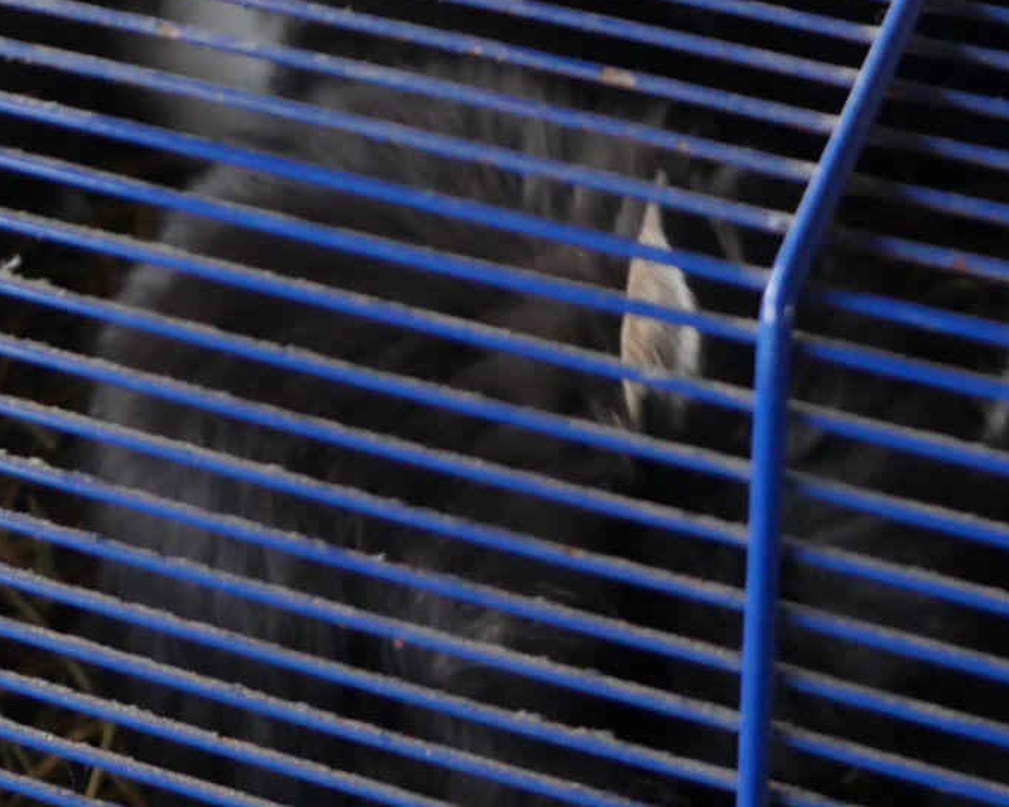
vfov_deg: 15.6
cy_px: -485
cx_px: 546
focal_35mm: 89
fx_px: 2657
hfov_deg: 21.5
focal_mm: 12
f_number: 3.5
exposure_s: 1/125
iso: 1250
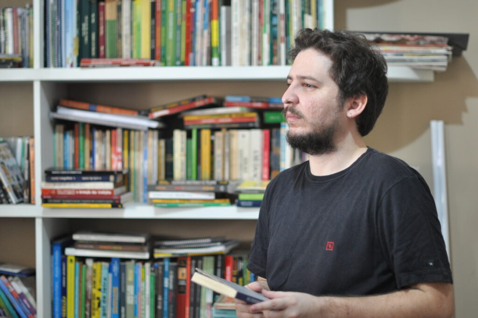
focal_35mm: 75
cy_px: 159
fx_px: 995
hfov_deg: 27.0
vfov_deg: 18.1
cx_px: 239
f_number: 1.4
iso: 800
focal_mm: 50
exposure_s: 1/160
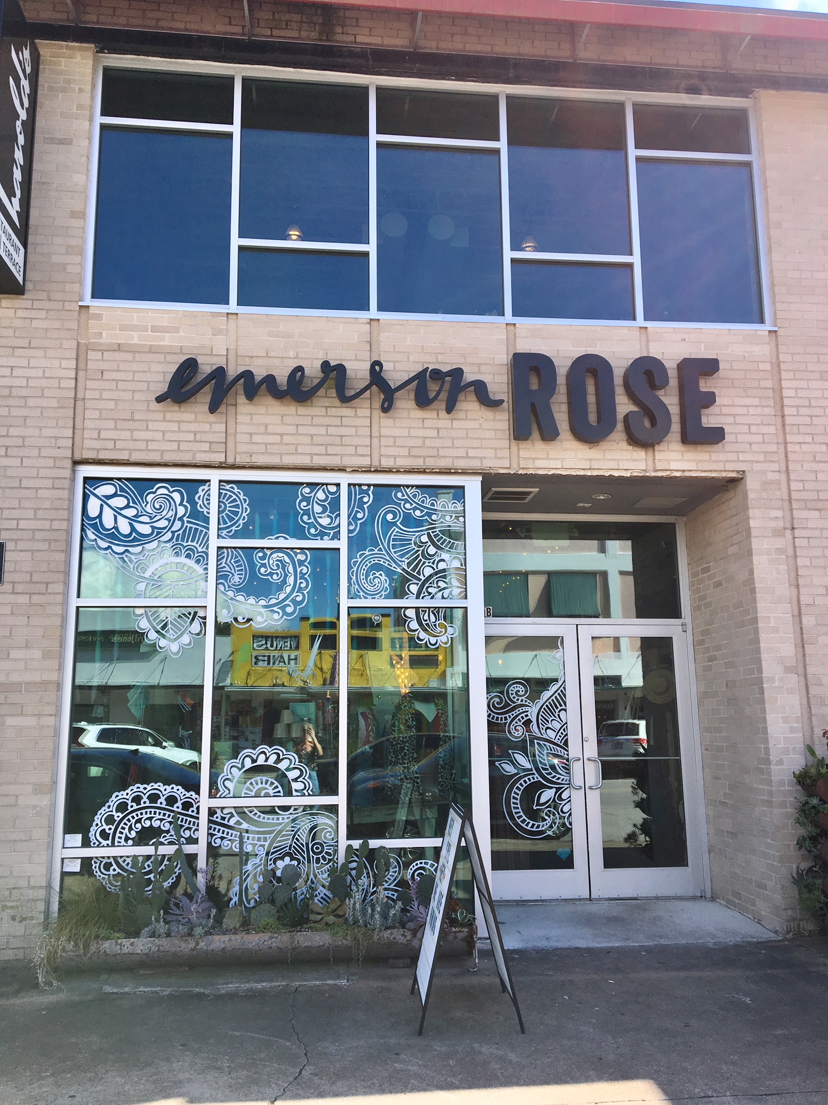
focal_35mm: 29
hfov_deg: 48.2
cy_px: 552
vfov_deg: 61.7
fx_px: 925
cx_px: 414
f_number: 2.2
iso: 25
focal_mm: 4.15
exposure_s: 1/635
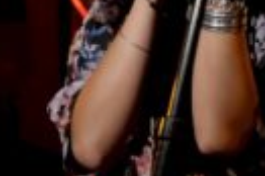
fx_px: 2970
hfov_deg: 5.1
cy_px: 65
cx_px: 222
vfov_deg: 3.4
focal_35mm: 404
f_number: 3.6
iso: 3200
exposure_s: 1/400
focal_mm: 50
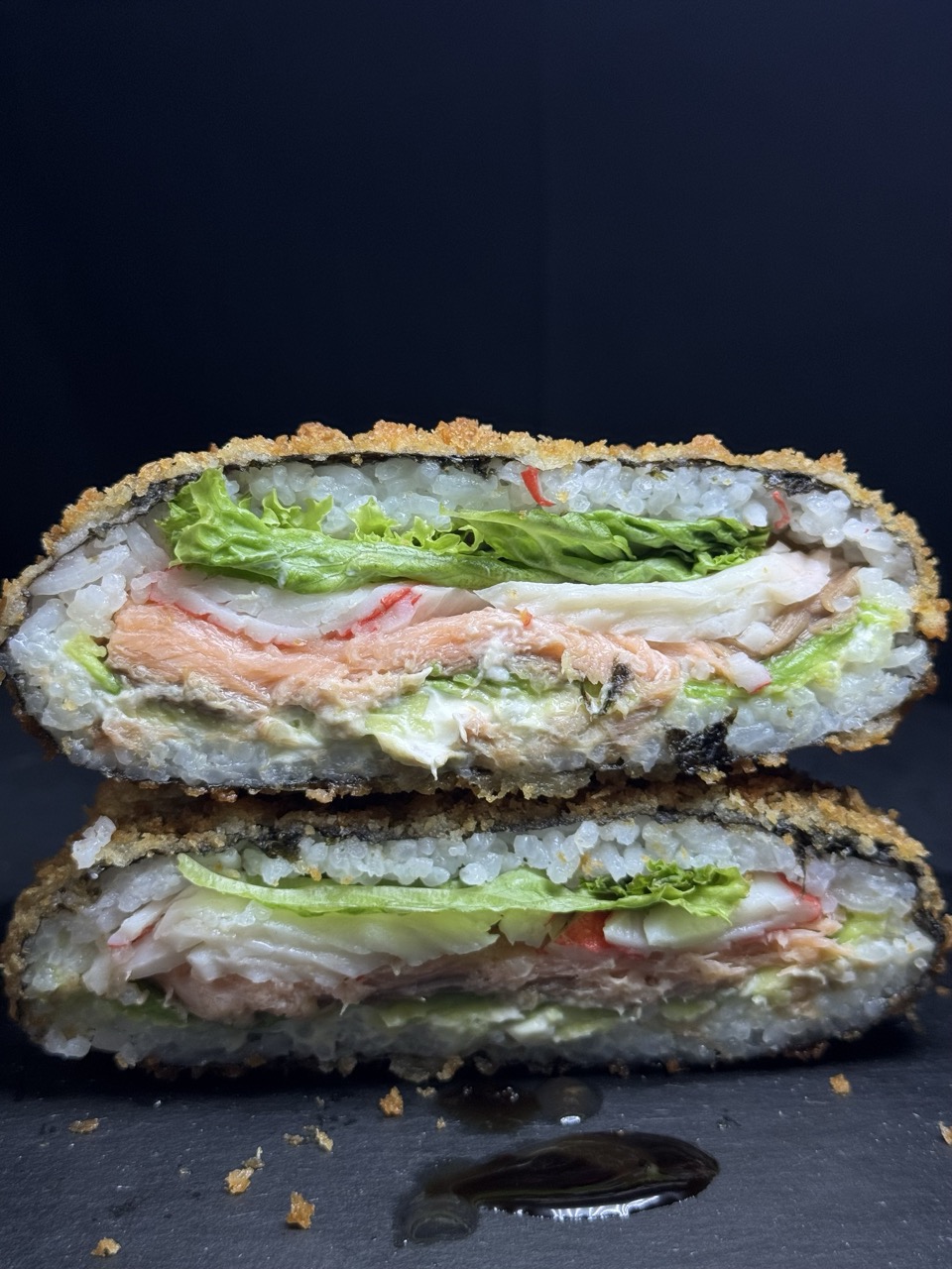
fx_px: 1760
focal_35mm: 48
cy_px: 634
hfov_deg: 30.3
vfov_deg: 39.7
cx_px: 476
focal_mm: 6.76
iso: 64
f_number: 1.78
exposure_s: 1/900
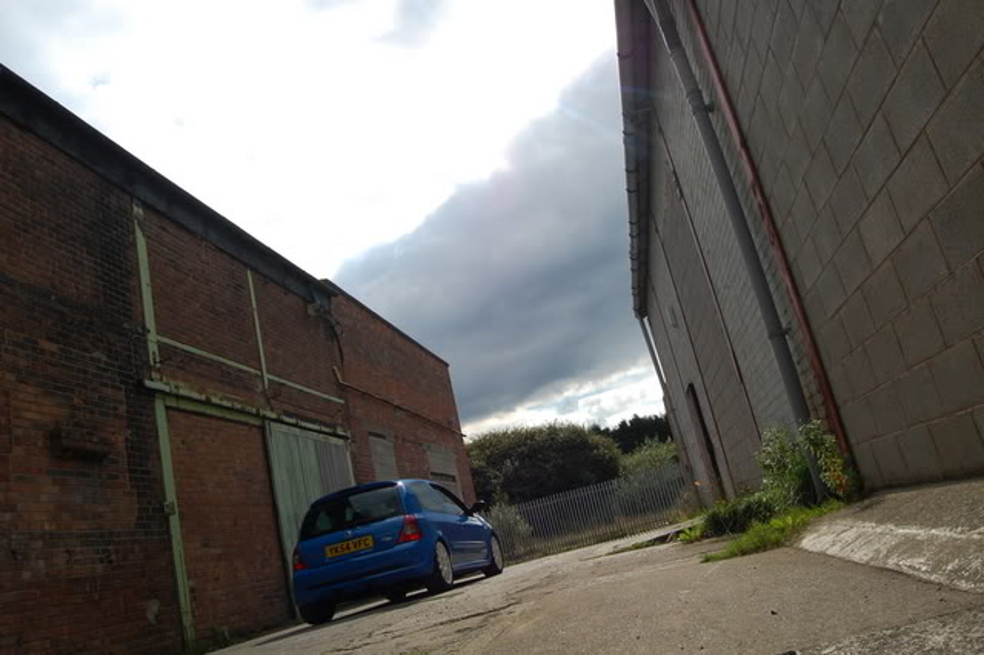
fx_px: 738
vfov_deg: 47.9
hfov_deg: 67.4
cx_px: 492
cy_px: 328
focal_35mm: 27
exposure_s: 1/400
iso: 200
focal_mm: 18
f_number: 10
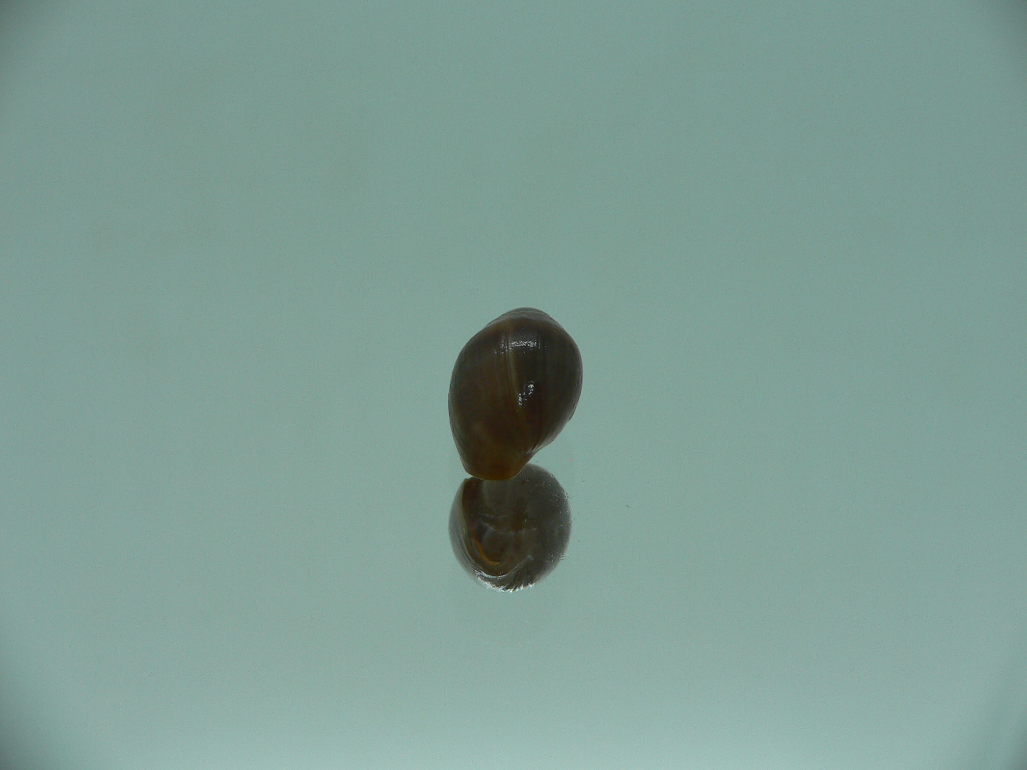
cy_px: 385
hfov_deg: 52.6
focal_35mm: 35
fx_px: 1038
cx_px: 514
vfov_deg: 40.7
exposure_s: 1/80
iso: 80
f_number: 2.8
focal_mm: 4.6
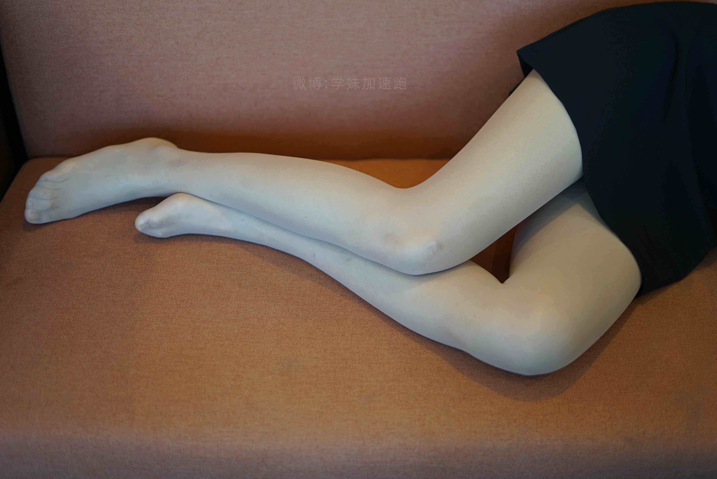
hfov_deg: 39.6
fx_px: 996
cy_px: 240
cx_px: 358
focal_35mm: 50
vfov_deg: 27.0
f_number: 1.8
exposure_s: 1/125
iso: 200
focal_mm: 50
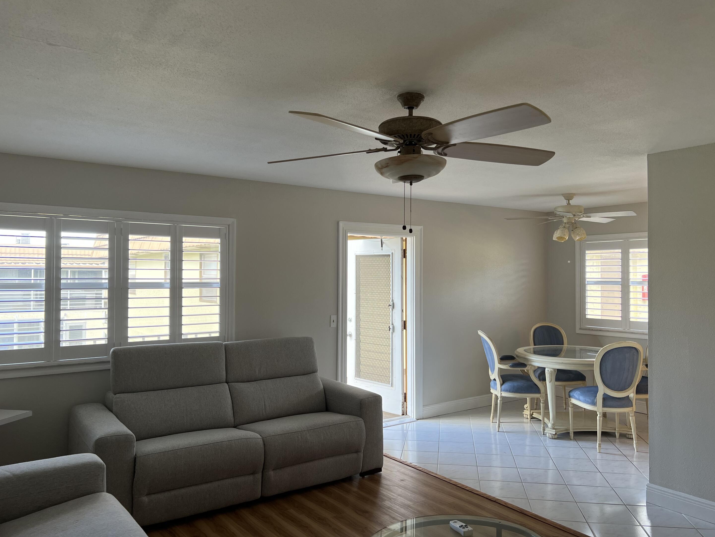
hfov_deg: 65.3
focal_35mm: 27
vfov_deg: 51.4
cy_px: 269
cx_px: 368
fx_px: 558
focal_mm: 5.7
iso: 64
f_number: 1.5
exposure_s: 1/144
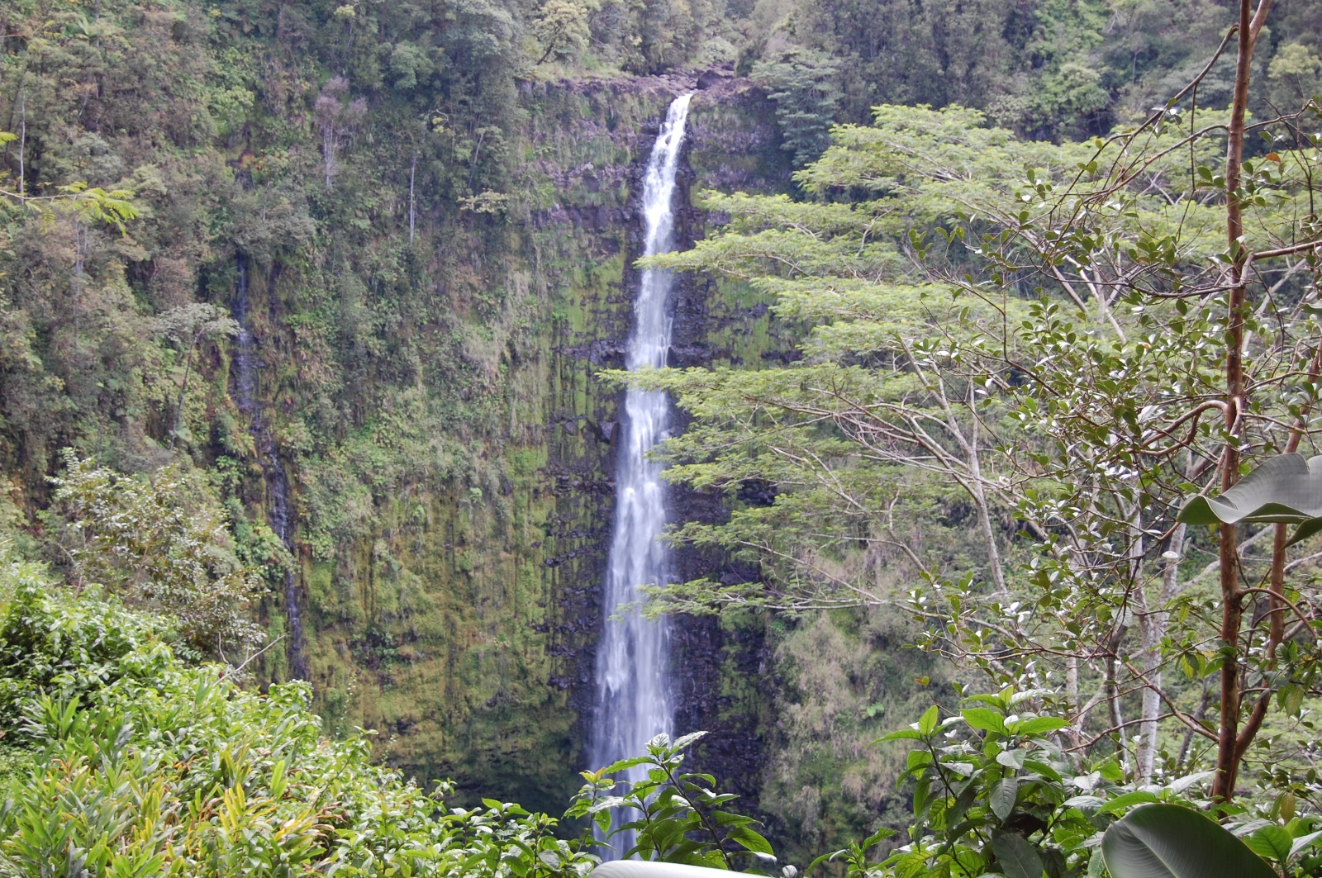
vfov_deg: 22.6
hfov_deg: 33.4
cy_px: 439
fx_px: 2201
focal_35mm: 60
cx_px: 661
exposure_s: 1/125
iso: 280
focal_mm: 40
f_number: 5.6
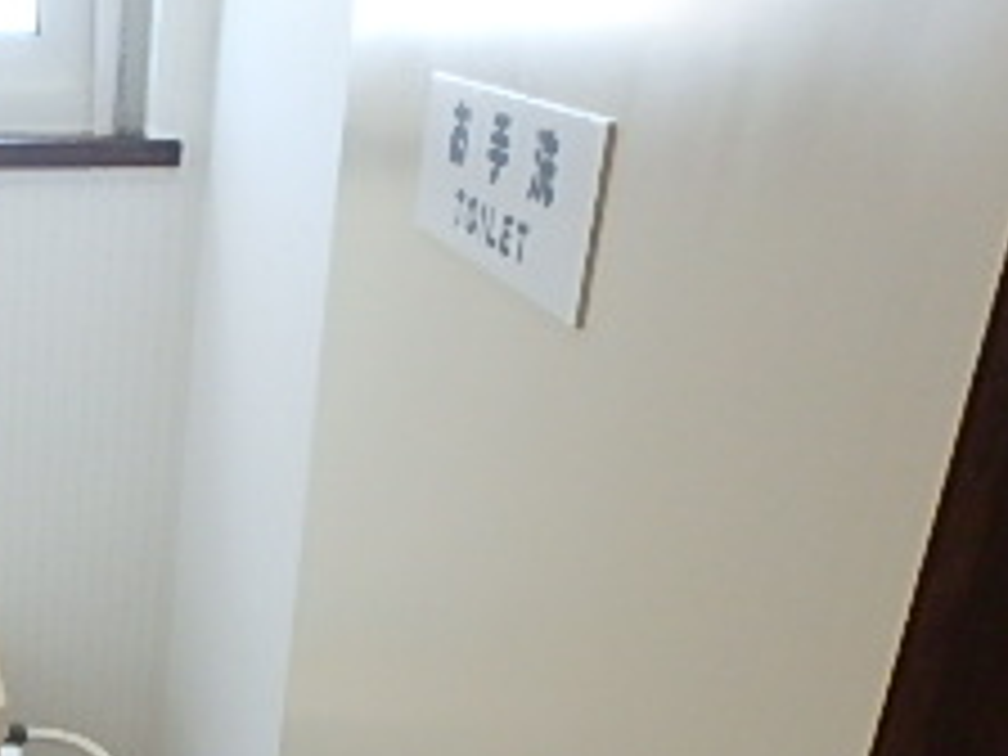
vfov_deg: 21.9
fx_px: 1747
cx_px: -140
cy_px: 994
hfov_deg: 28.7
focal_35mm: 60
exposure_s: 1/30
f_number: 3.5
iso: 250
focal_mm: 3.7
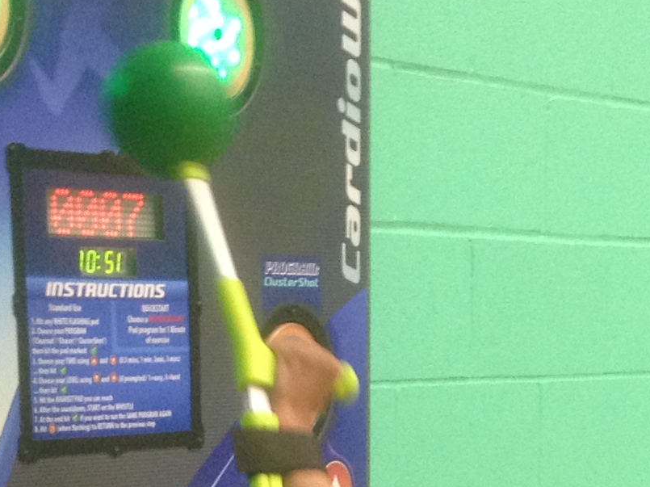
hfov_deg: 13.9
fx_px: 2665
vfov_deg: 10.0
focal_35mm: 142
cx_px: 382
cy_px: 799
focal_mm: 4.28
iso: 160
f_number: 2.4
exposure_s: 1/20
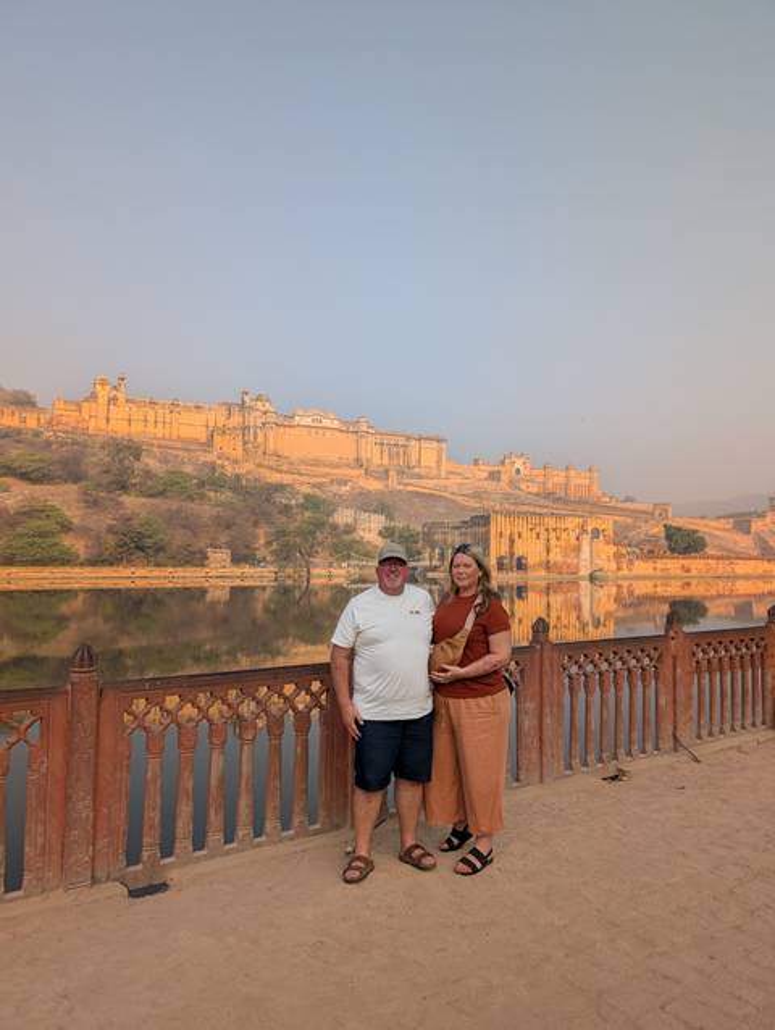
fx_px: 715
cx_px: 388
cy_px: 515
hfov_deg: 56.9
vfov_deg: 71.5
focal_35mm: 24
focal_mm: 6.9
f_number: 1.68
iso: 20
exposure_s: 1/873
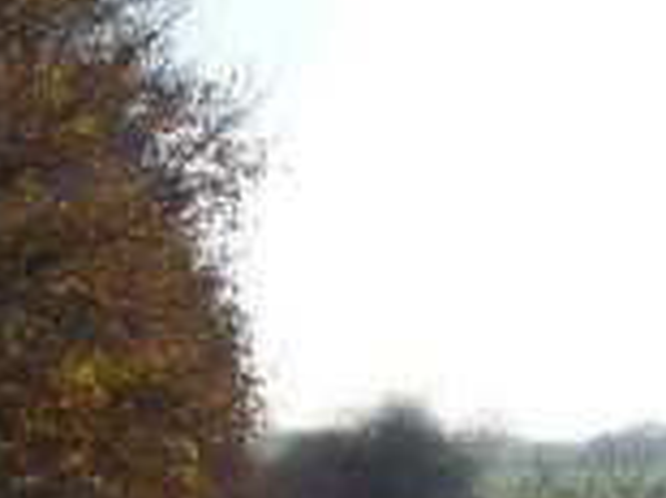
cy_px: 562
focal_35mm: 99
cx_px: 370
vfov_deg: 14.5
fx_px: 1903
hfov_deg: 19.8
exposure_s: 1/640
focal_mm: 5.2
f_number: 5.6
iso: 100
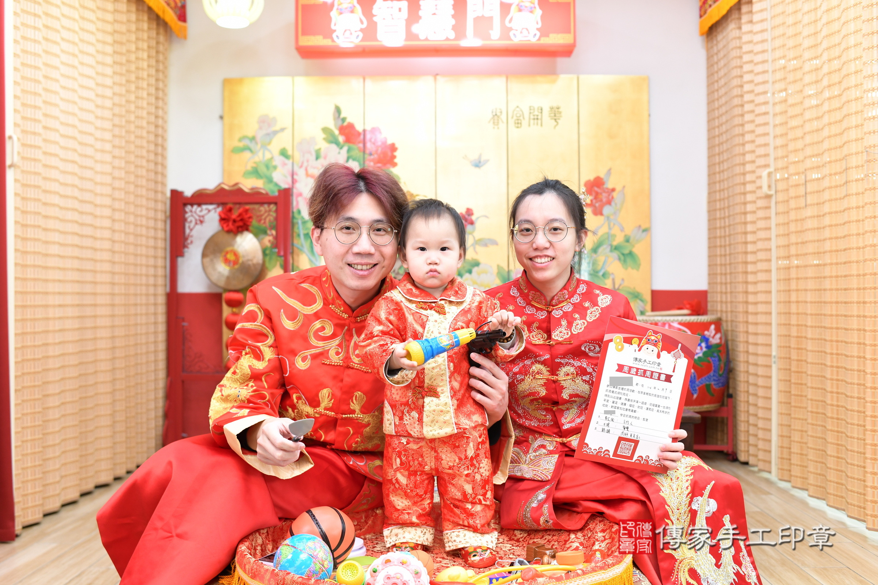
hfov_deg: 54.4
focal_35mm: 35
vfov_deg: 37.9
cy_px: 292
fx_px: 854
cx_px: 439
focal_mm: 35
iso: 1000
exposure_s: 1/200
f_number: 4.5
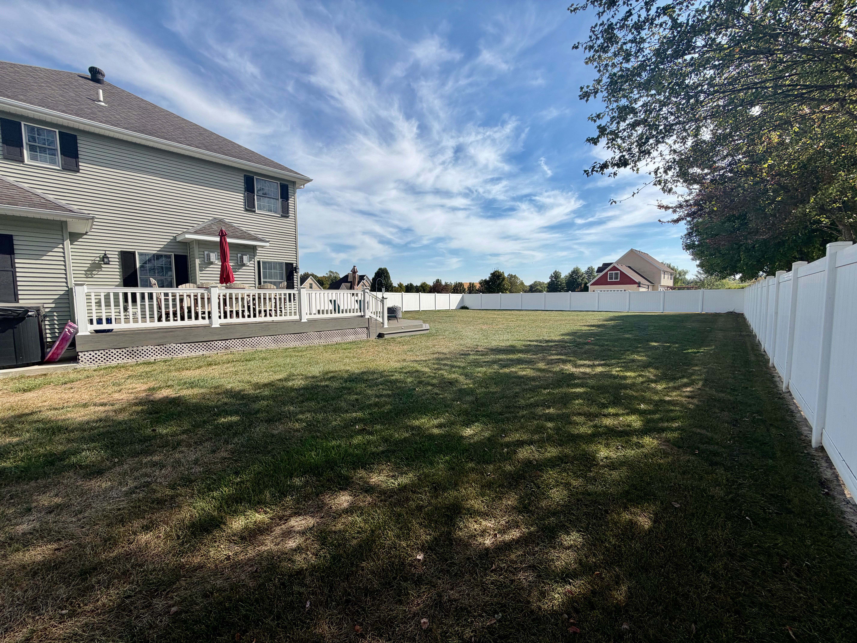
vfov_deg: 85.7
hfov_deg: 102.1
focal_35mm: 14
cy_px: 322
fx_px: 347
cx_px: 428
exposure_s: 1/955
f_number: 2.2
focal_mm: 2.22
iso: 20
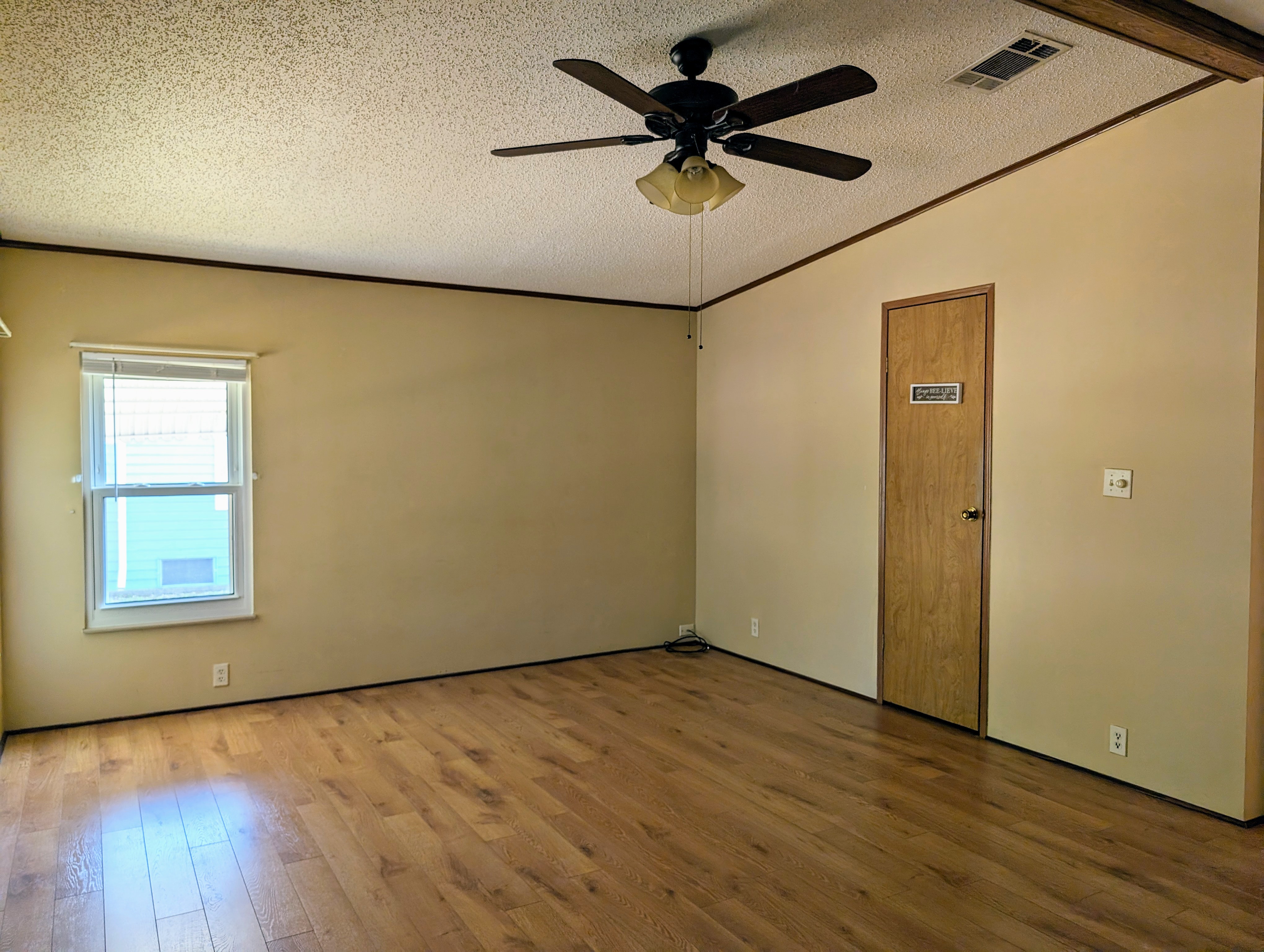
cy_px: 476
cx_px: 632
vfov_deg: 56.9
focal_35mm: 24
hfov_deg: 71.5
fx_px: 878
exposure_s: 1/23.8
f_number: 1.68
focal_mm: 6.9
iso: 29
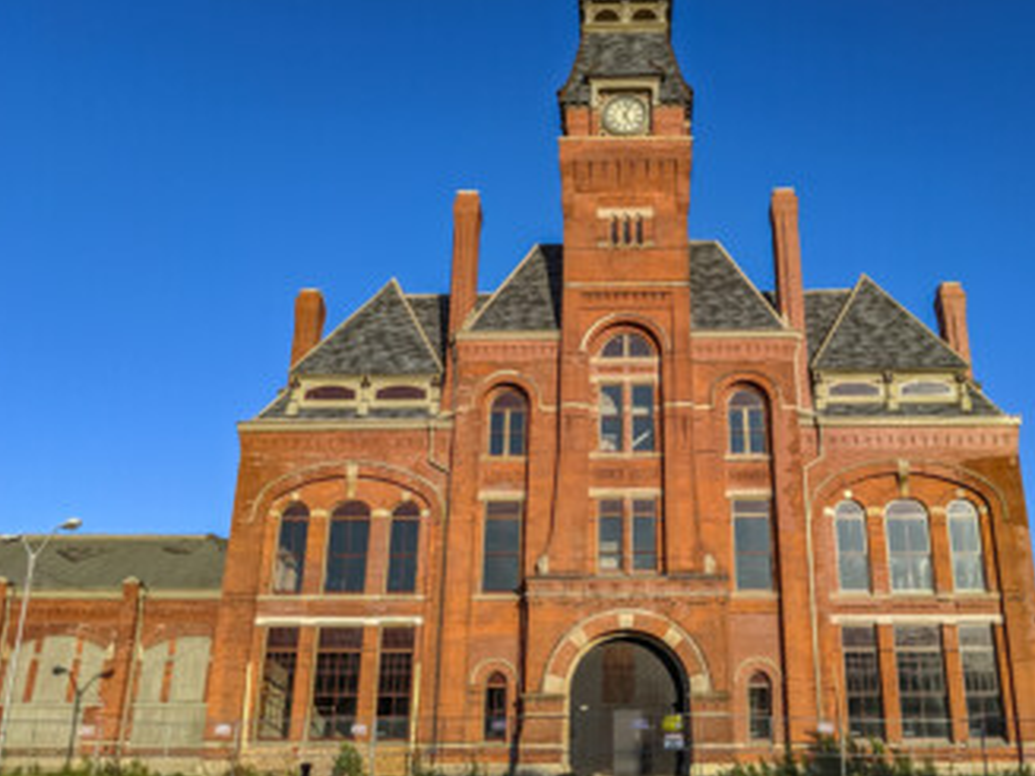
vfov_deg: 42.8
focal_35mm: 33
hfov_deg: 55.0
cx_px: 614
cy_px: 342
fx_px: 986
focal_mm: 4.44
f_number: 1.8
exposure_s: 1/2300
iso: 62
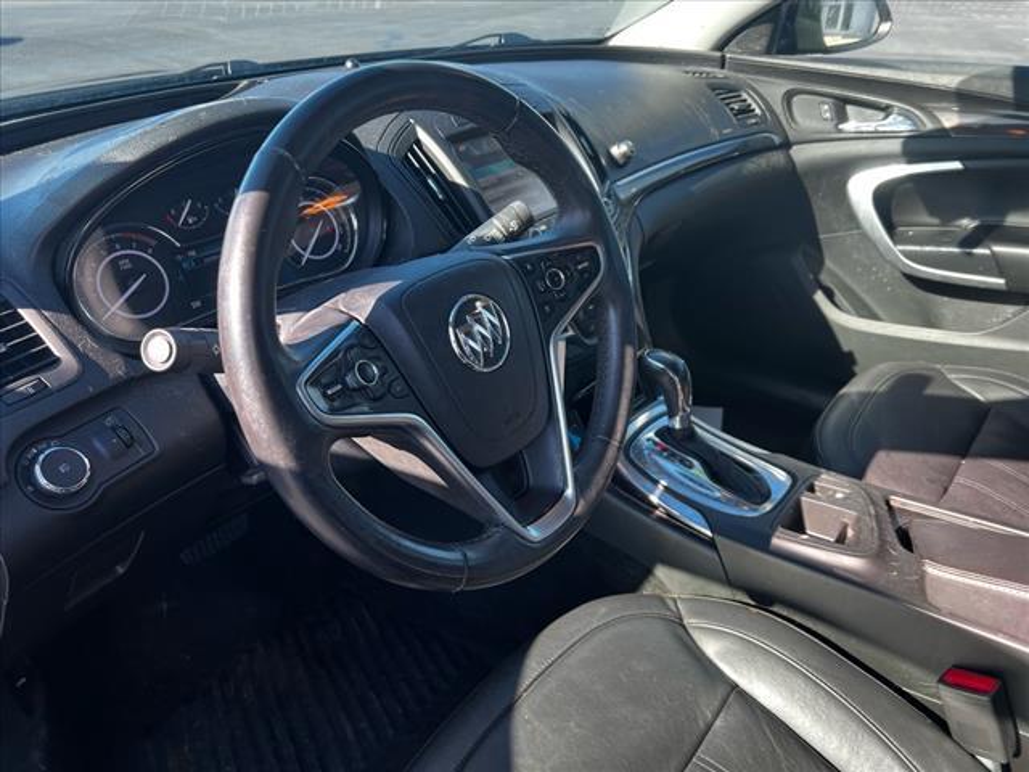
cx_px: 514
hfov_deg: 67.3
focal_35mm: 26
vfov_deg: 53.1
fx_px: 773
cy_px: 386
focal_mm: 5.7
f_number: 1.5
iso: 40
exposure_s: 1/214
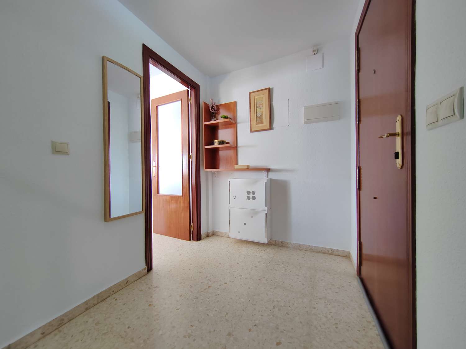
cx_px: 233
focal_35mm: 14
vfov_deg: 85.7
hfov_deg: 102.1
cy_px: 174
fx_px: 188
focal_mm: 2.16
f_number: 2.2
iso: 320
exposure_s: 1/33
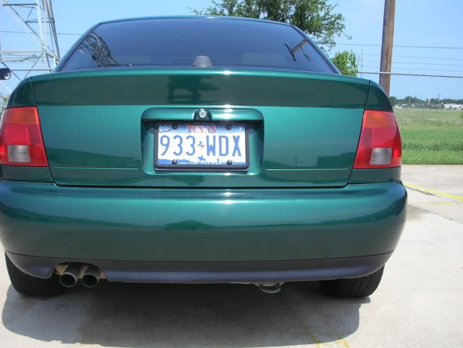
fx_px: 602
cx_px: 204
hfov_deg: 42.0
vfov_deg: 32.2
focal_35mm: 45
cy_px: 171
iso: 50
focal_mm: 5.8
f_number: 8.5
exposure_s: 1/71.6
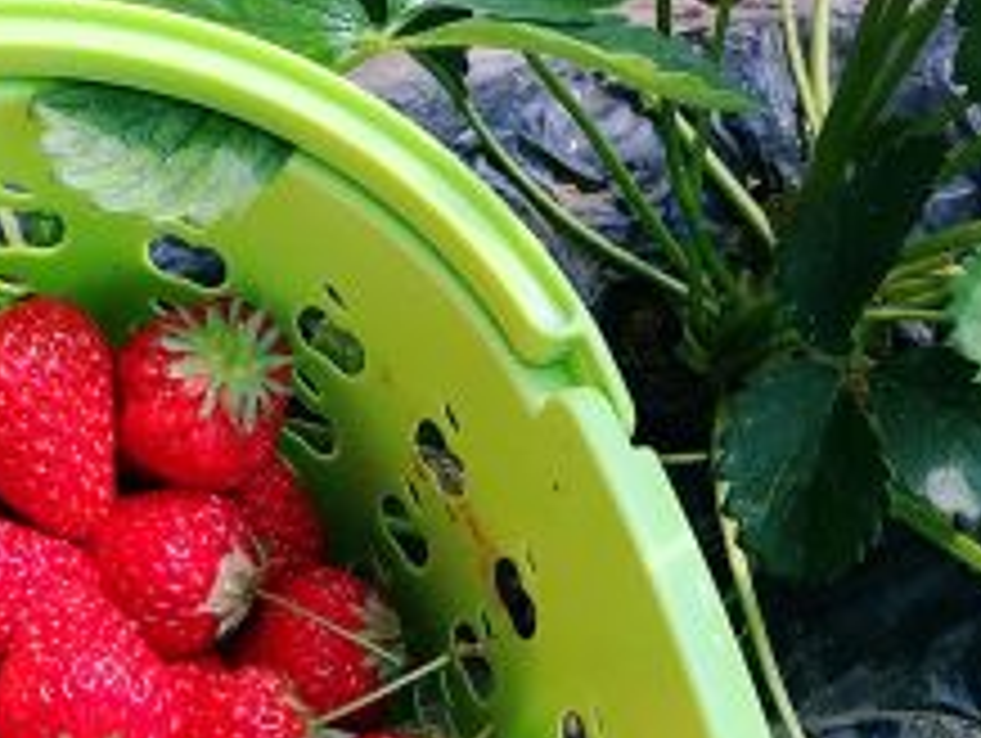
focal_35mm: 93
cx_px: 68
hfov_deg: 20.6
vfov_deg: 15.4
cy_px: 880
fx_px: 2638
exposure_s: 1/775
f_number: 2.2
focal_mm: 4.15
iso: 32
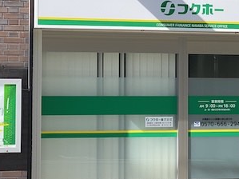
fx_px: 959
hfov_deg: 14.1
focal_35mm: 139
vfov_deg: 10.7
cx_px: 183
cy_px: 60
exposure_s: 1/623
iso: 20
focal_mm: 6
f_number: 2
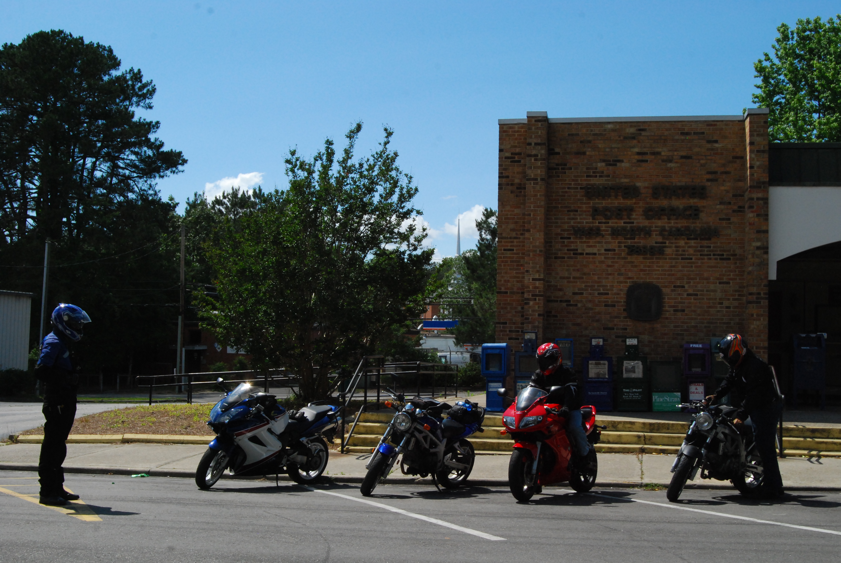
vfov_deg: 29.9
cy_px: 282
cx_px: 420
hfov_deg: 43.6
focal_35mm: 45
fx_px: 1053
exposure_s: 1/800
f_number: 14
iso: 800
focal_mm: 30
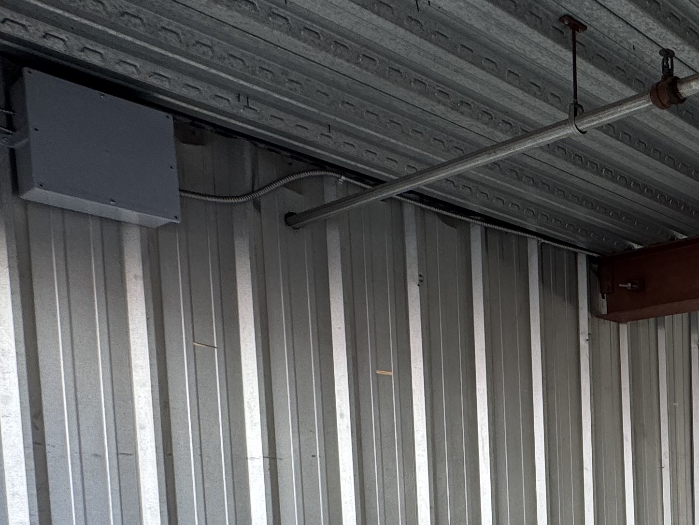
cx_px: 857
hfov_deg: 36.1
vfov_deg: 33.0
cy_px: 554
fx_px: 788
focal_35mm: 39
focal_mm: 2.22
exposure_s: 1/168
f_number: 2.2
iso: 40
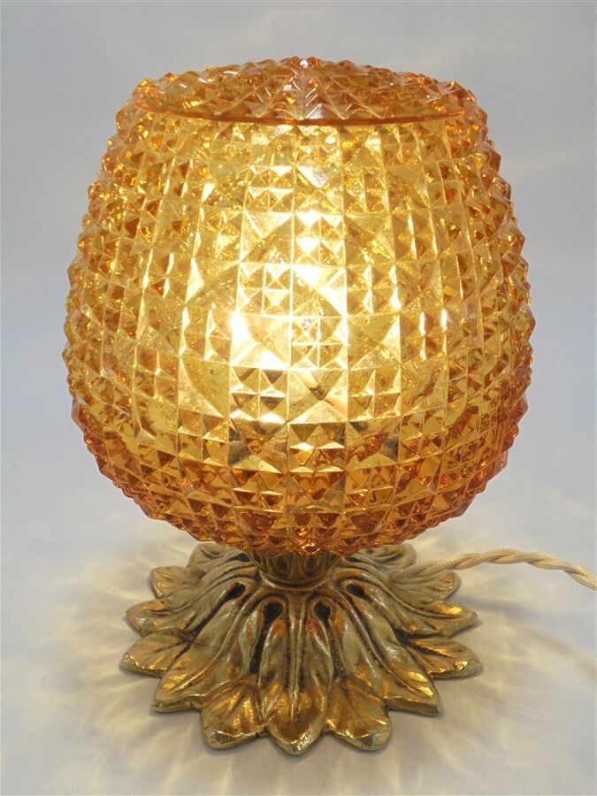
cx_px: 298
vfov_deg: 49.0
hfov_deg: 37.7
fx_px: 874
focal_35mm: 38
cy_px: 398
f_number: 4.2
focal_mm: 6.9
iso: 100
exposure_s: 1/125
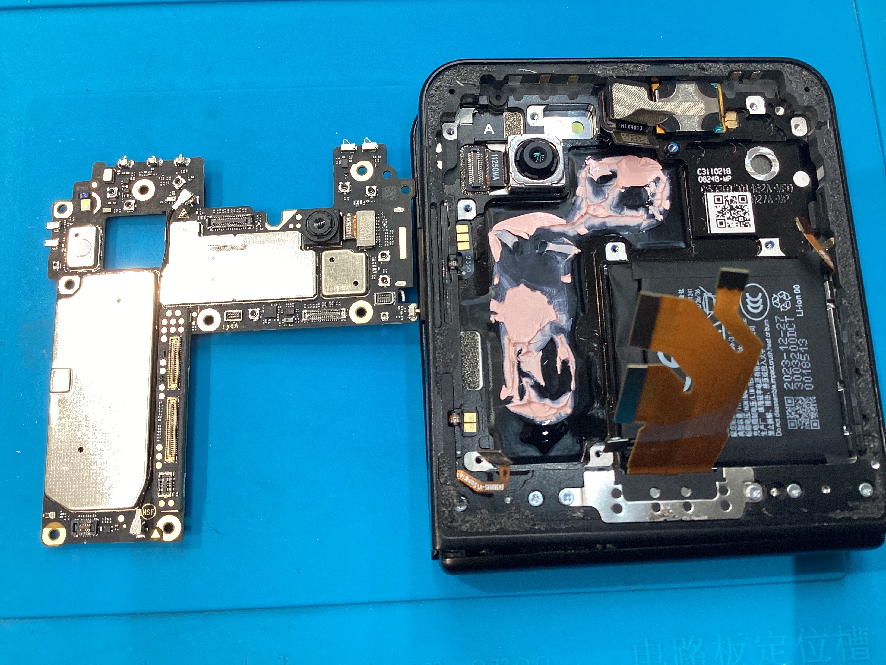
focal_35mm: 31
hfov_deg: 58.4
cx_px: 443
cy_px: 332
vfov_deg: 45.4
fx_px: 793
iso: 64
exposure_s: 1/50
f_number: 2.4
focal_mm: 3.3
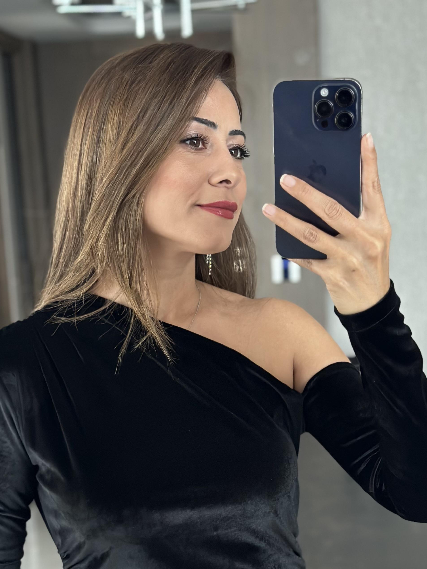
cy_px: 406
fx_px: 1250
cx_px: 213
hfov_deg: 19.4
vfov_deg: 25.4
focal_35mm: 76
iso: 400
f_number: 1.78
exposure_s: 1/50
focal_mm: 6.86
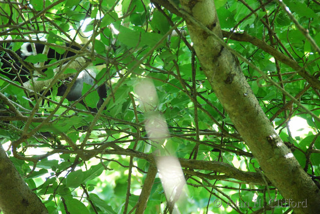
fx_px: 2669
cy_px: 107
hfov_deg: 6.9
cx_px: 160
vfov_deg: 4.6
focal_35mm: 300
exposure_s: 1/100
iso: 1250
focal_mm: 200
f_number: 5.6
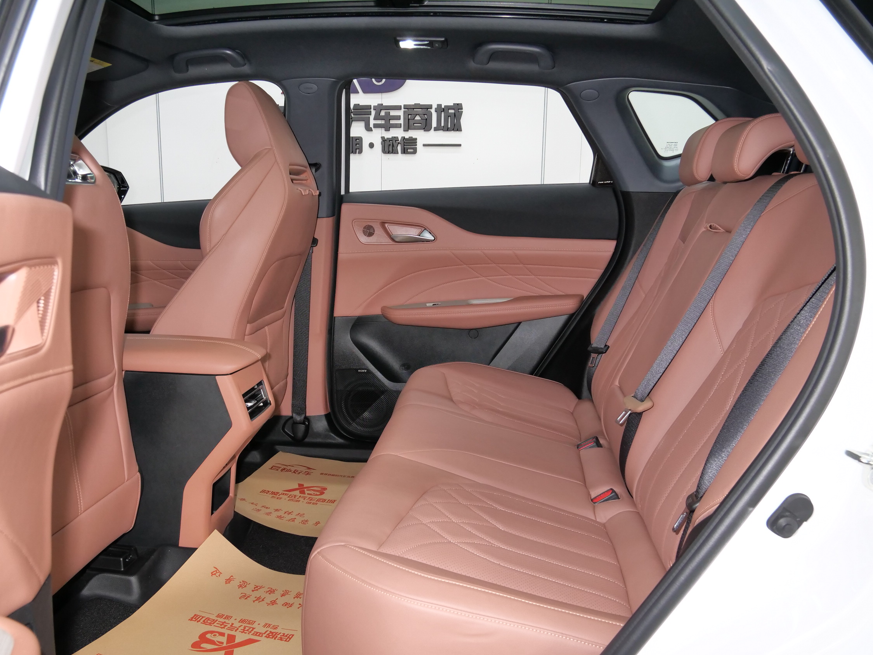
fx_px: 706
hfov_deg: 63.4
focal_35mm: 28
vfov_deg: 49.7
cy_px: 360
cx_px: 410
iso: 800
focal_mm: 12
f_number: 5
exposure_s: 1/30
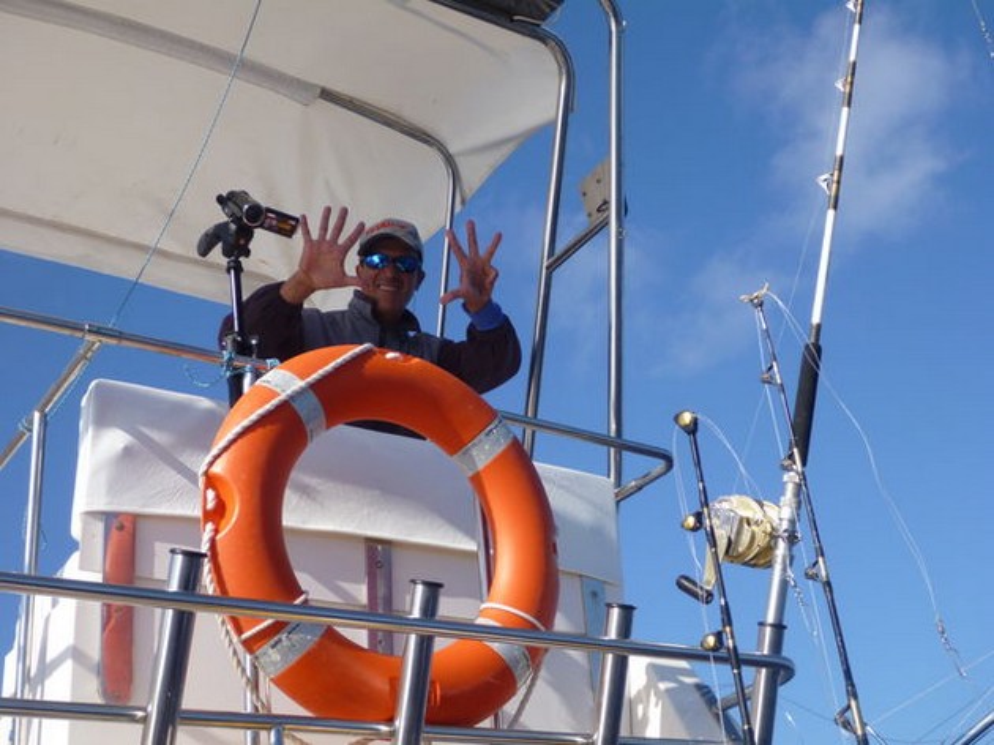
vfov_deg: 30.9
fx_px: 1349
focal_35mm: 47
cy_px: 372
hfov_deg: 40.4
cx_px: 497
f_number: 4.5
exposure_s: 1/500
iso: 100
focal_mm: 8.4
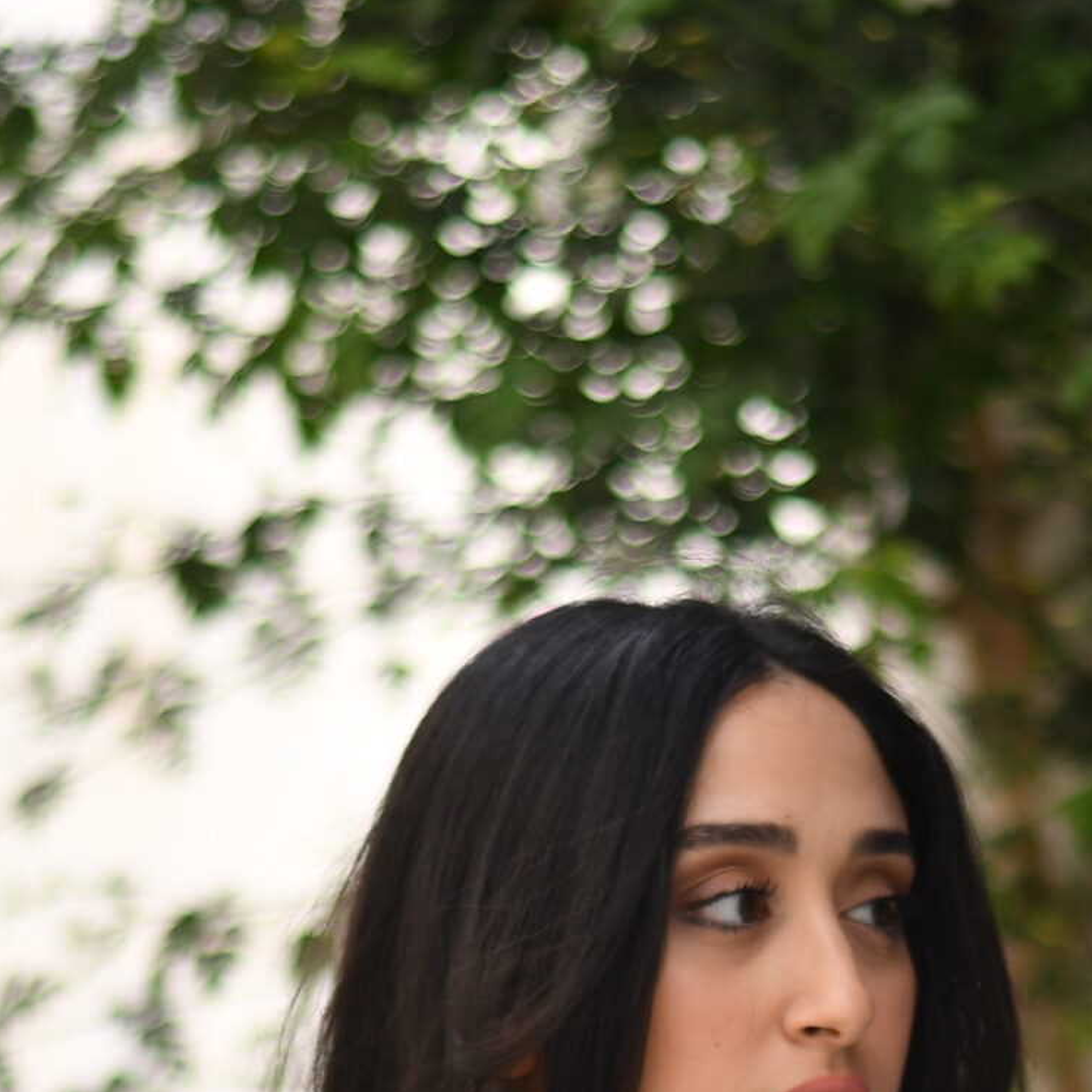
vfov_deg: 7.8
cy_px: 1627
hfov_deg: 8.0
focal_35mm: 219
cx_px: 707
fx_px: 7816
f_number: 1.8
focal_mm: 50
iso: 100
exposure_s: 1/1000
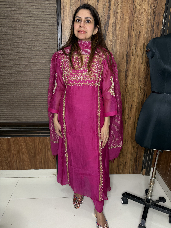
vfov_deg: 67.3
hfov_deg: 53.1
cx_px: 86
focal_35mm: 26
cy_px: 114
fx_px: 171
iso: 160
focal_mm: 5.96
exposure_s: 1/50
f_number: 1.6
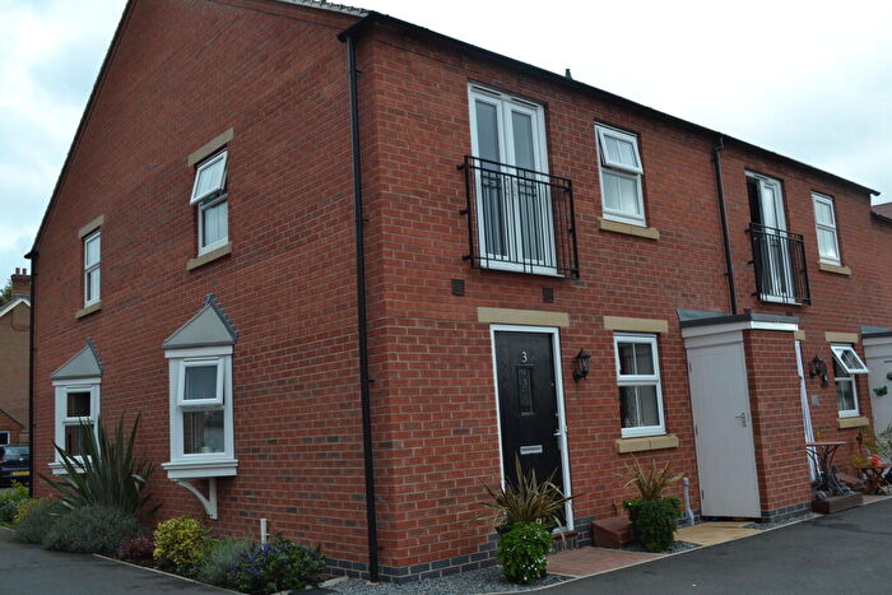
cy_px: 298
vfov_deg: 40.0
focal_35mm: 33
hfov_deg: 57.2
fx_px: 818
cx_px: 446
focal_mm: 22
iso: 125
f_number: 5.6
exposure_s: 1/125
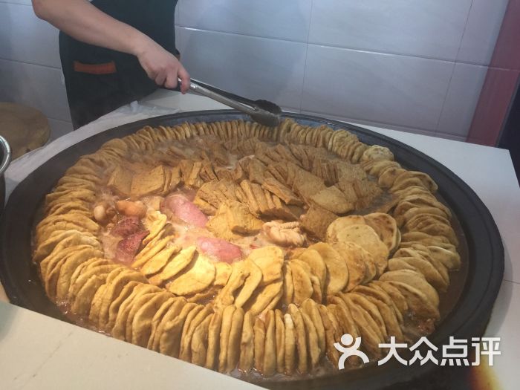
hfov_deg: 61.7
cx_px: 260
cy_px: 195
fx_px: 436
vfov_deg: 48.2
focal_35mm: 29
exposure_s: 1/33
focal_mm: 4.15
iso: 64
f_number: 2.2
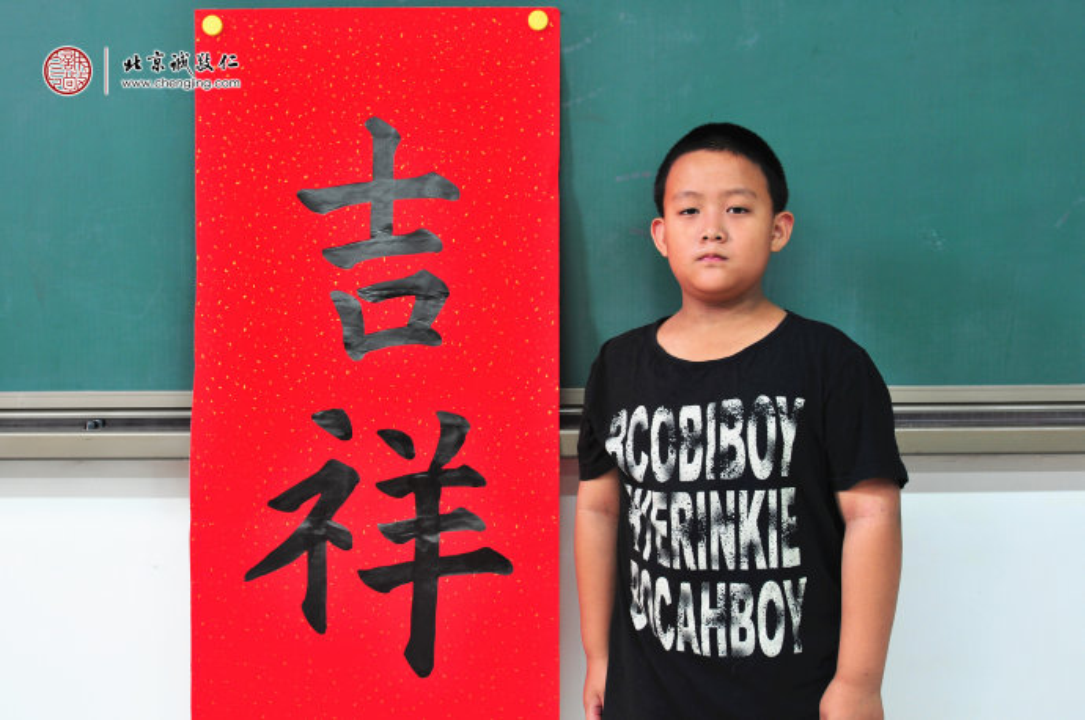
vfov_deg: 28.9
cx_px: 542
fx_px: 1399
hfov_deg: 42.4
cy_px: 360
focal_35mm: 46
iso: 200
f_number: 3.2
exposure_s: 1/30
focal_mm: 31
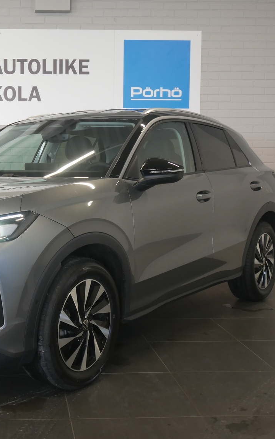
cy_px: 219
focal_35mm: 53
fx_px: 636
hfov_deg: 23.9
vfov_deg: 38.2
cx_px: 43
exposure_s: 1/60
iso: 640
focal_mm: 18
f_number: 4.2
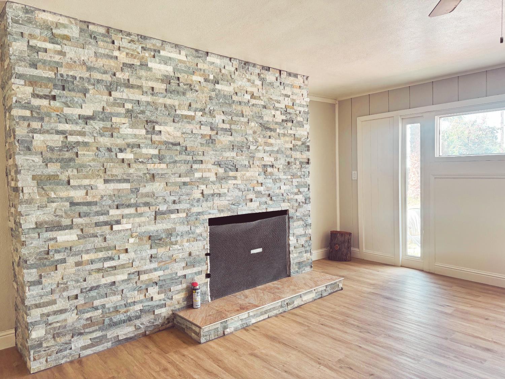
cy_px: 190
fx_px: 350
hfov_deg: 71.6
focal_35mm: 24
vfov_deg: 56.8
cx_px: 252
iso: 125
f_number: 1.78
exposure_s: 1/120
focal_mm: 6.76
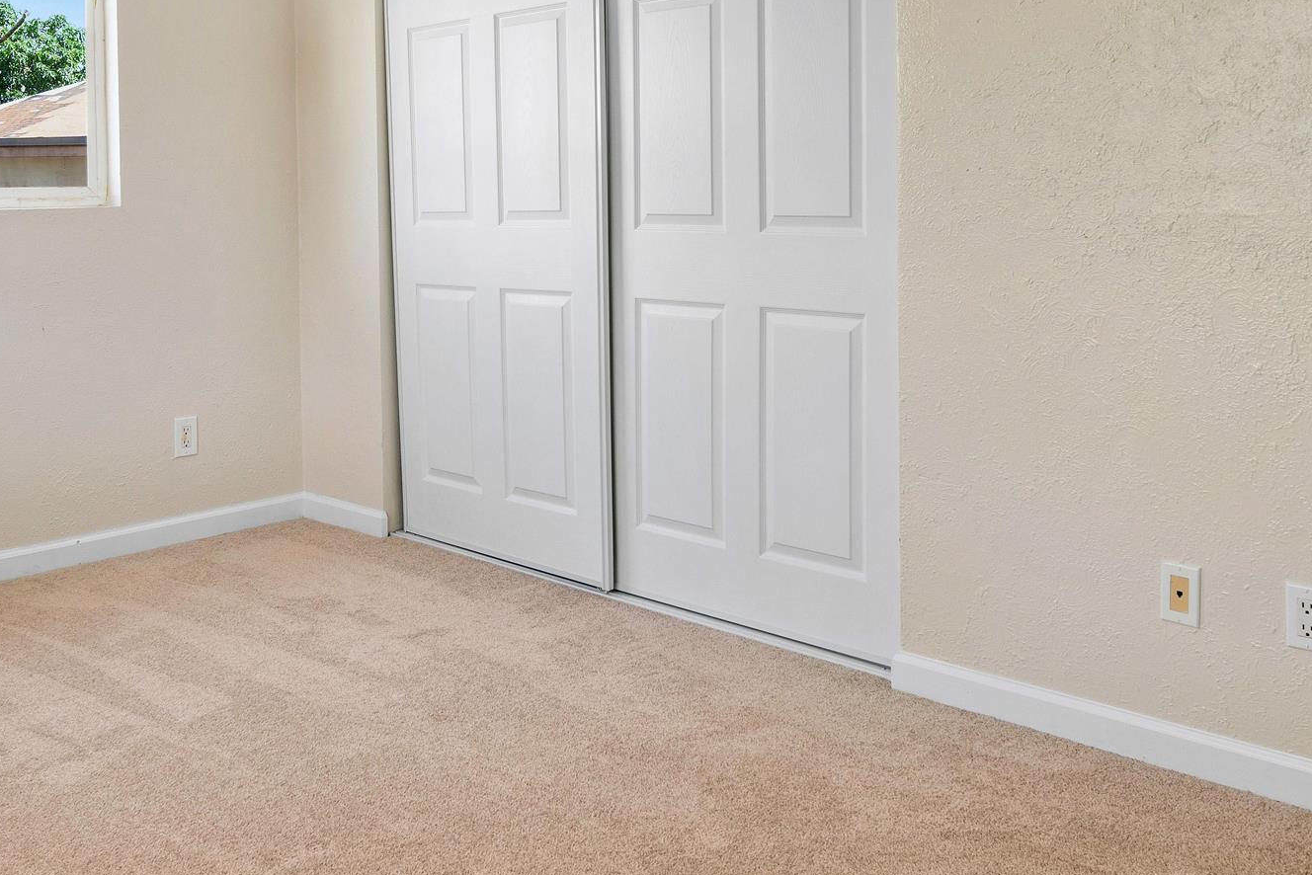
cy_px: 216
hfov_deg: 51.5
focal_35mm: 37
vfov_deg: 35.2
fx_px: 1349
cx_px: 524
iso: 320
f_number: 8
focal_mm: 16
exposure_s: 1/25
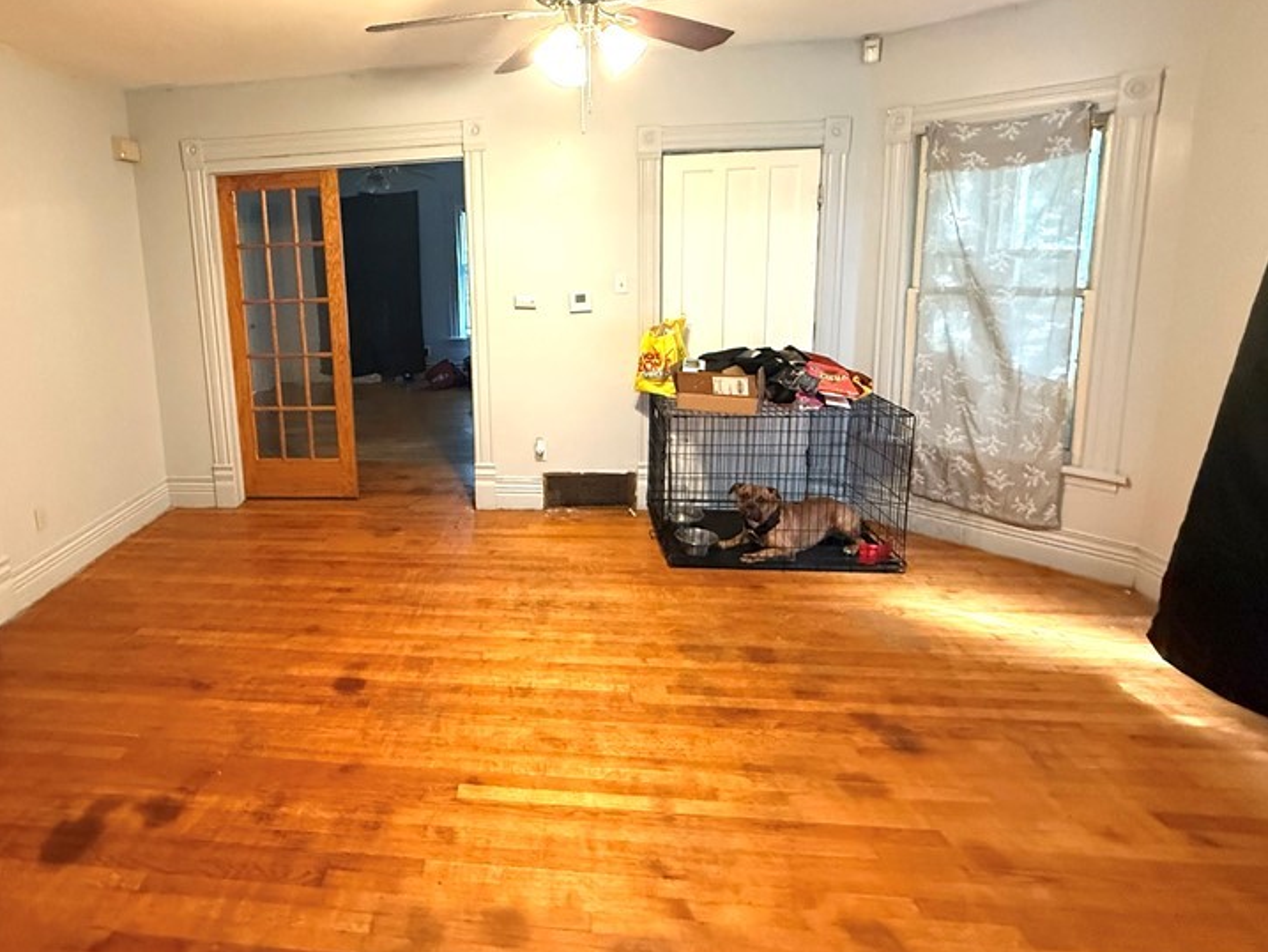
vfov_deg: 65.3
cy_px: 375
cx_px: 449
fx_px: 733
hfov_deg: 79.7
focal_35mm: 20
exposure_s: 1/60
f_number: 2.2
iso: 800
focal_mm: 2.22
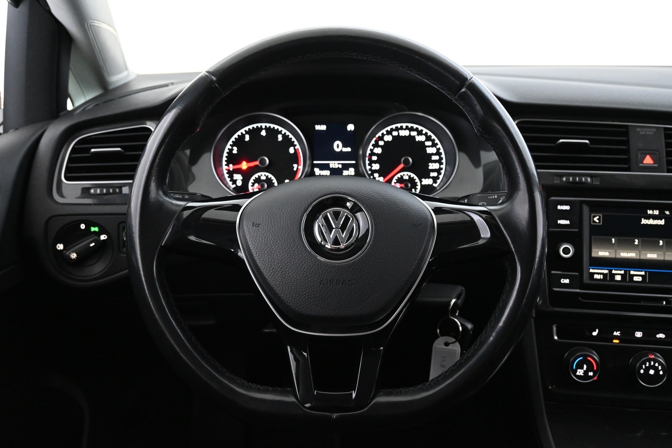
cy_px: 224
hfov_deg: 58.3
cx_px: 336
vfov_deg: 40.8
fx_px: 602
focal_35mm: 32
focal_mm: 21.5
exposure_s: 1/30
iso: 4500
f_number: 4
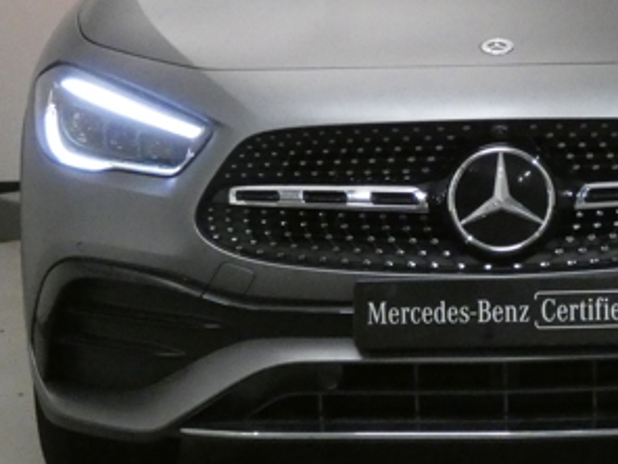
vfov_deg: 9.4
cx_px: 501
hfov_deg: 12.5
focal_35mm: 157
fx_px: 2803
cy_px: 157
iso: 1600
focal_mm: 10.4
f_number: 4.1
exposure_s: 1/80
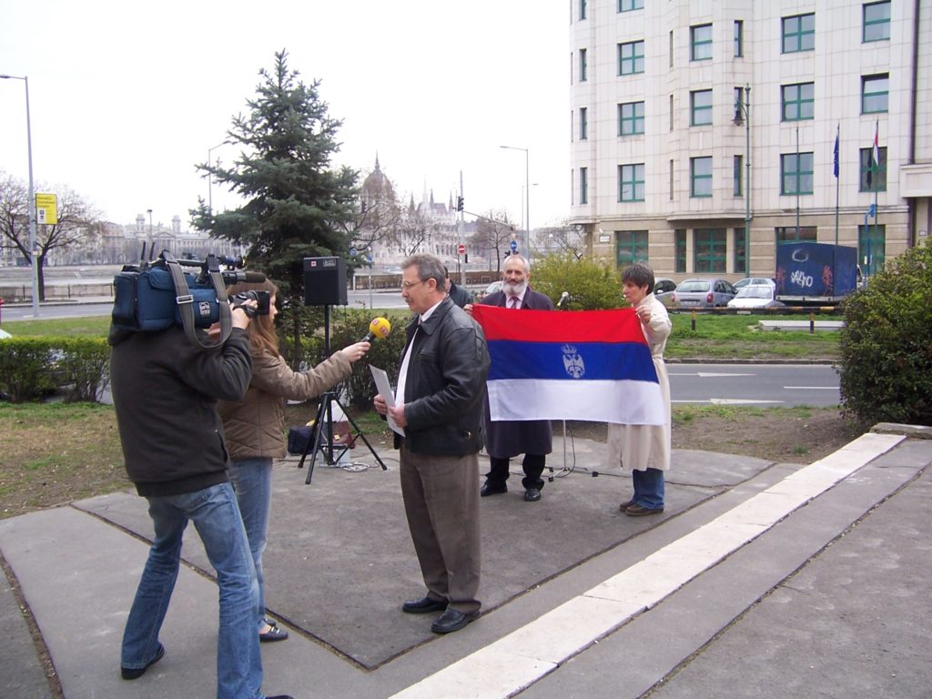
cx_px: 466
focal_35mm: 33
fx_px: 888
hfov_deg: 55.4
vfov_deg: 42.9
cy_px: 350
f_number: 3.4
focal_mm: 5.5
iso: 80
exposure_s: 1/350
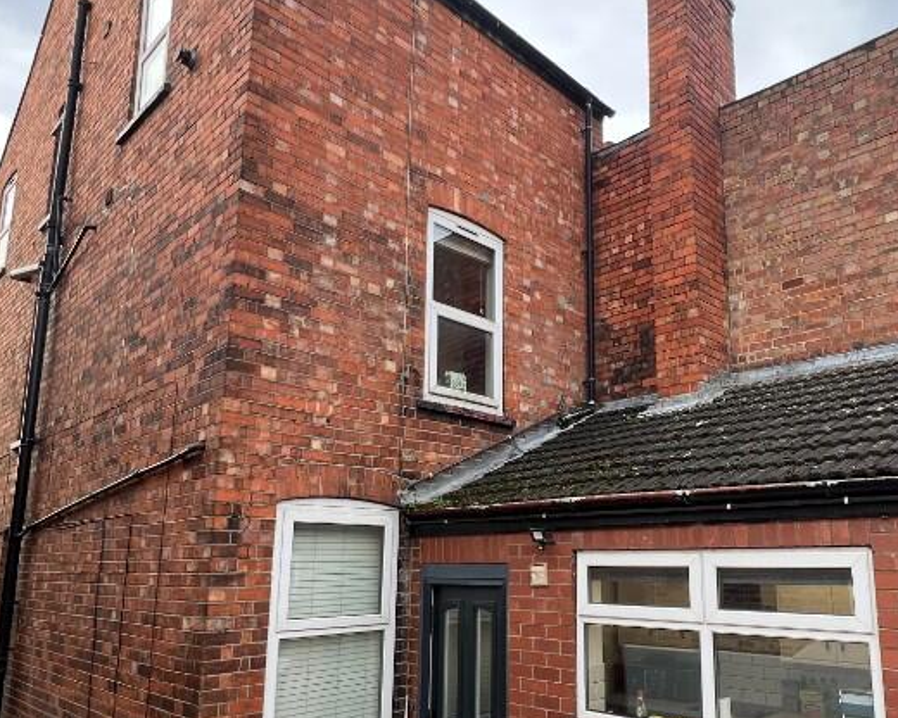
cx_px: 544
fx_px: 664
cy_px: 435
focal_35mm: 25
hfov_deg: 67.4
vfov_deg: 56.3
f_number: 1.8
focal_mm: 1.57
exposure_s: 1/99
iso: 32
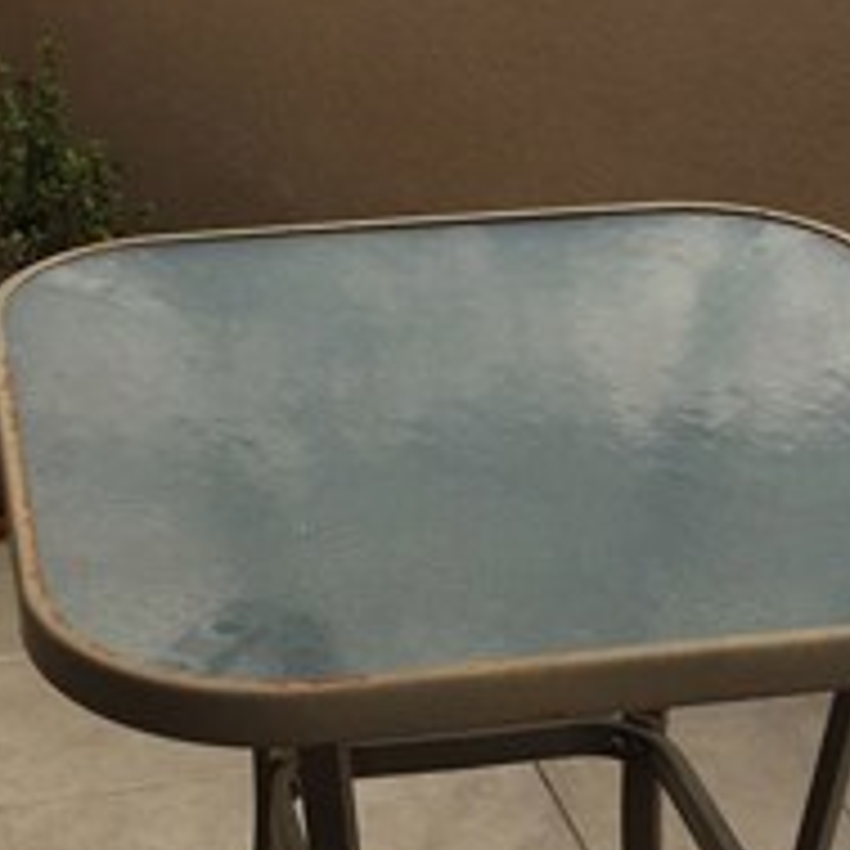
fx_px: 2417
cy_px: 270
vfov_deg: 19.9
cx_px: 396
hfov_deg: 19.9
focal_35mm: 87
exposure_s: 1/615
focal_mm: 4.15
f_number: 2.2
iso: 25
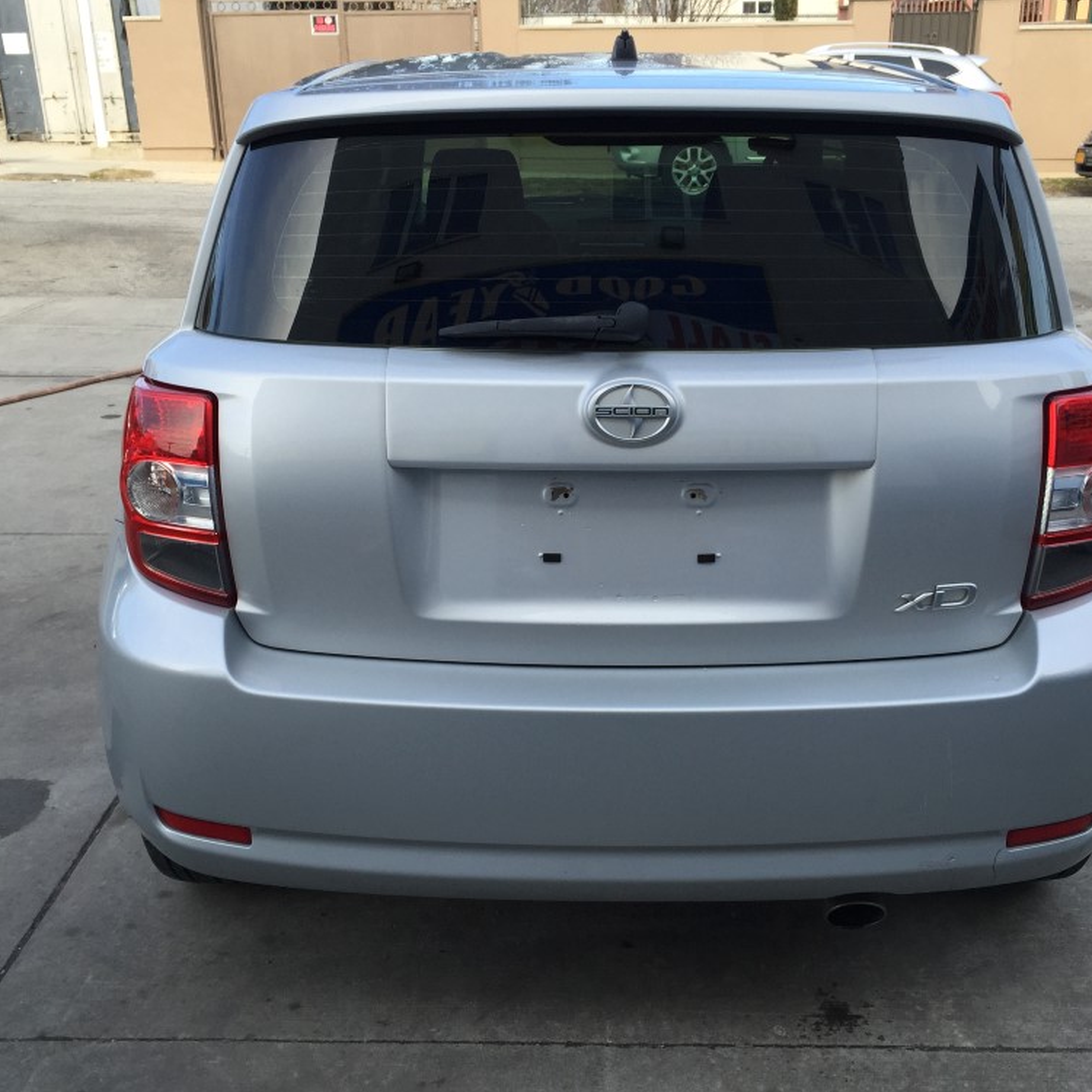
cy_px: 534
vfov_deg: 47.2
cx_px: 579
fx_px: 1249
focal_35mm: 35
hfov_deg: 47.2
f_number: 2.2
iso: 32
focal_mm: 4.15
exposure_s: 1/449
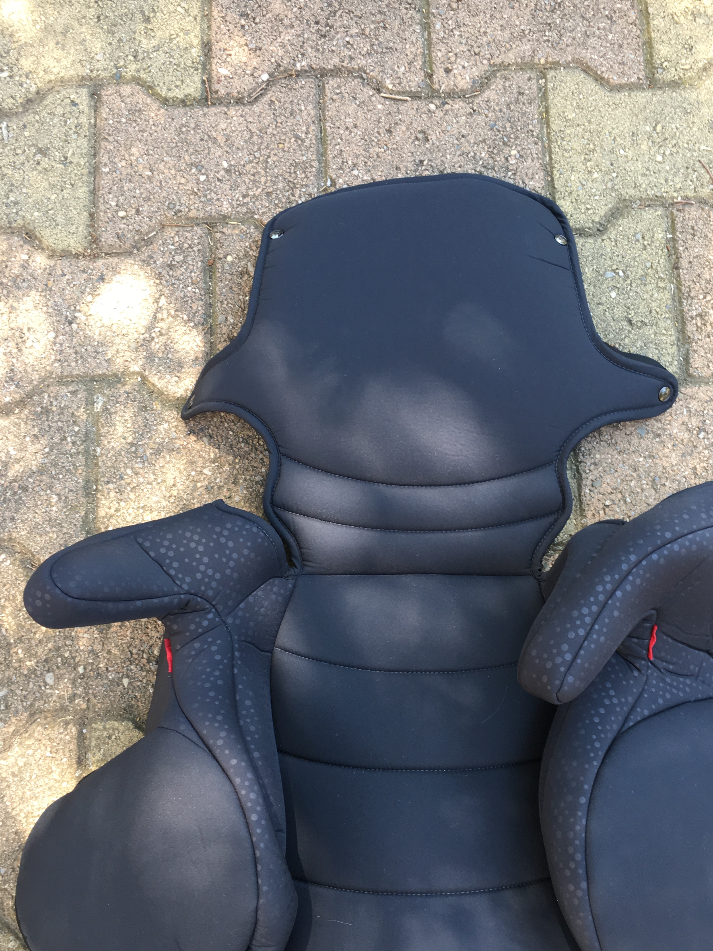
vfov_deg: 52.3
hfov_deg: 40.6
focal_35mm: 35
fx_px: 961
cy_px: 566
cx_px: 409
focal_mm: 4.15
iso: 40
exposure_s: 1/100
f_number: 2.2
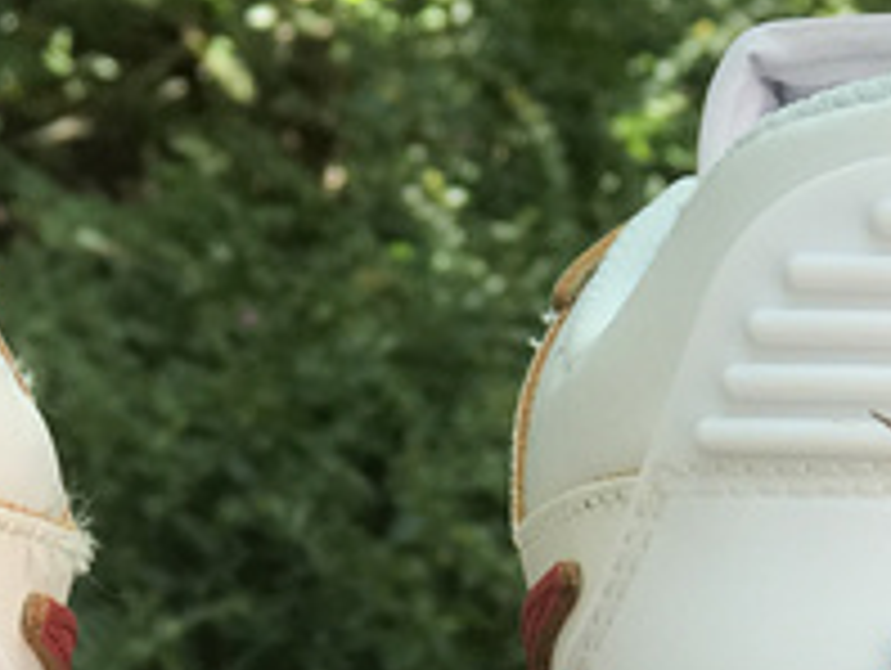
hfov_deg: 9.3
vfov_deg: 6.9
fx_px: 5489
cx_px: 302
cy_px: 794
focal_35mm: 213
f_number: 2.8
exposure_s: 1/100
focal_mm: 6.6
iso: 20
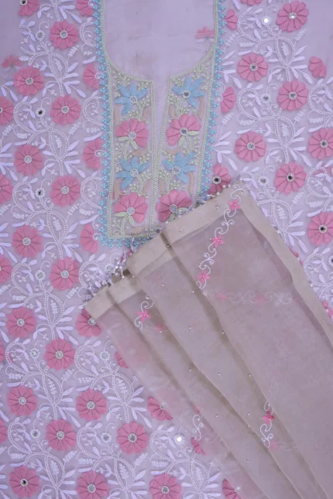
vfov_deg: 73.7
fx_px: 333
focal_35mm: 24
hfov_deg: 53.1
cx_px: 166
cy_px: 250
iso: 100
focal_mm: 16
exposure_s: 1/160
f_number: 16
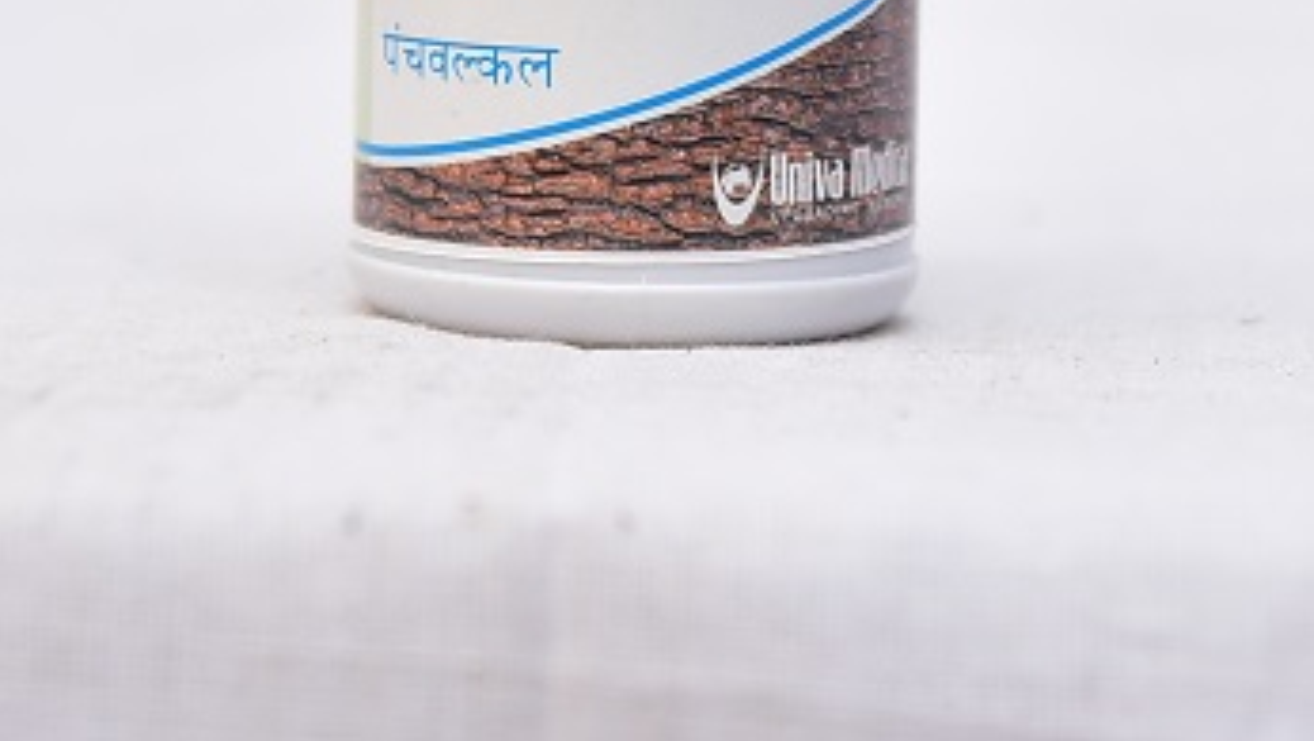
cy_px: -49
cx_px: 661
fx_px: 5821
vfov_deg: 7.2
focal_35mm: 167
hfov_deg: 12.9
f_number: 4.5
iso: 1600
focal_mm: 105
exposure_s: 1/125
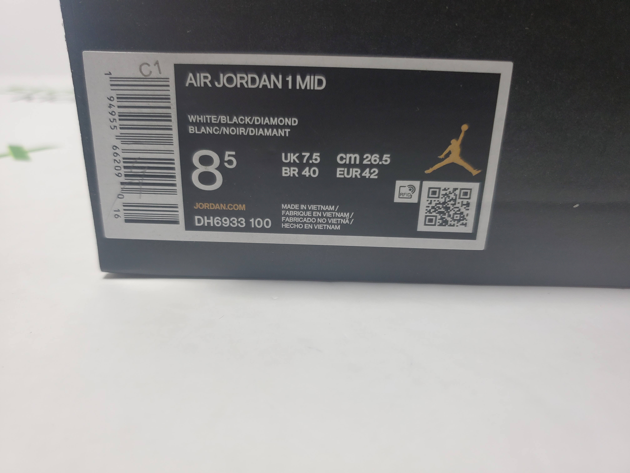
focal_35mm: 26
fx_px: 473
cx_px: 315
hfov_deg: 67.3
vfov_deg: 53.1
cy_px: 236
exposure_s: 1/336
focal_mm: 4.3
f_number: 1.5
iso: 50
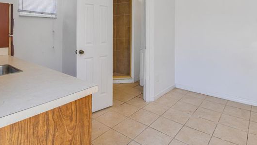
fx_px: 143
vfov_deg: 51.2
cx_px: 128
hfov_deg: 83.8
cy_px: 34
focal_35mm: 21
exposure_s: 1/15
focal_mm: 10
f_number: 7.1
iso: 100
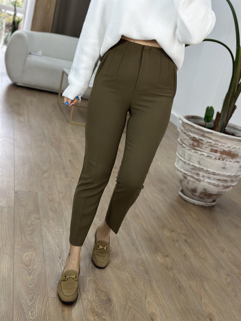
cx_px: 120
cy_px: 160
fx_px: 446
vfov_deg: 39.7
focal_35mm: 48
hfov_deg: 30.3
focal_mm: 6.86
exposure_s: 1/203
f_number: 1.78
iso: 80
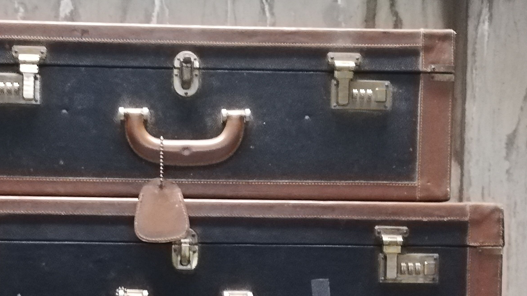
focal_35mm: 64
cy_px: 286
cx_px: 191
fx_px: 894
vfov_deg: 18.4
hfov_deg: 32.6
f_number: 2.2
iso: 1000
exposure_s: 1/16.7
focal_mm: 3.81
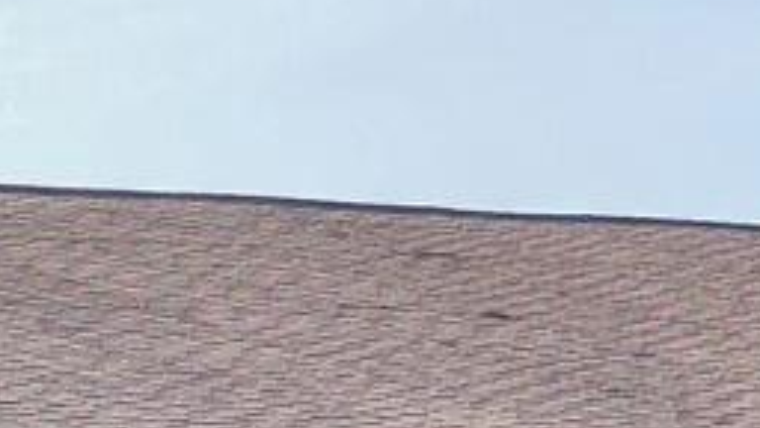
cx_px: 469
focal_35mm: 247
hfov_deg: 8.7
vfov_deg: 4.8
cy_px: 904
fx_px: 4978
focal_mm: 35
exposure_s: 1/640
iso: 640
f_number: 8
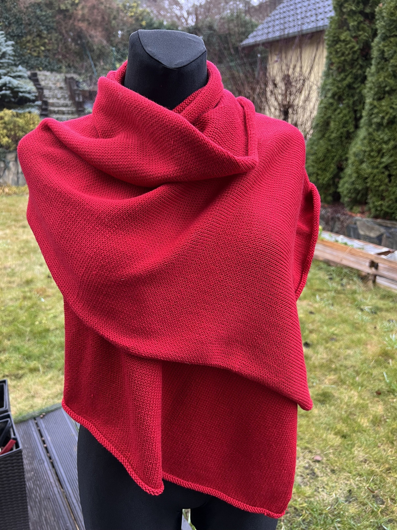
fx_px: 398
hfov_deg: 53.1
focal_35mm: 26
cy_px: 265
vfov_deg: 67.3
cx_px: 198
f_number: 1.5
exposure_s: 1/60
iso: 160
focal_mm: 5.7
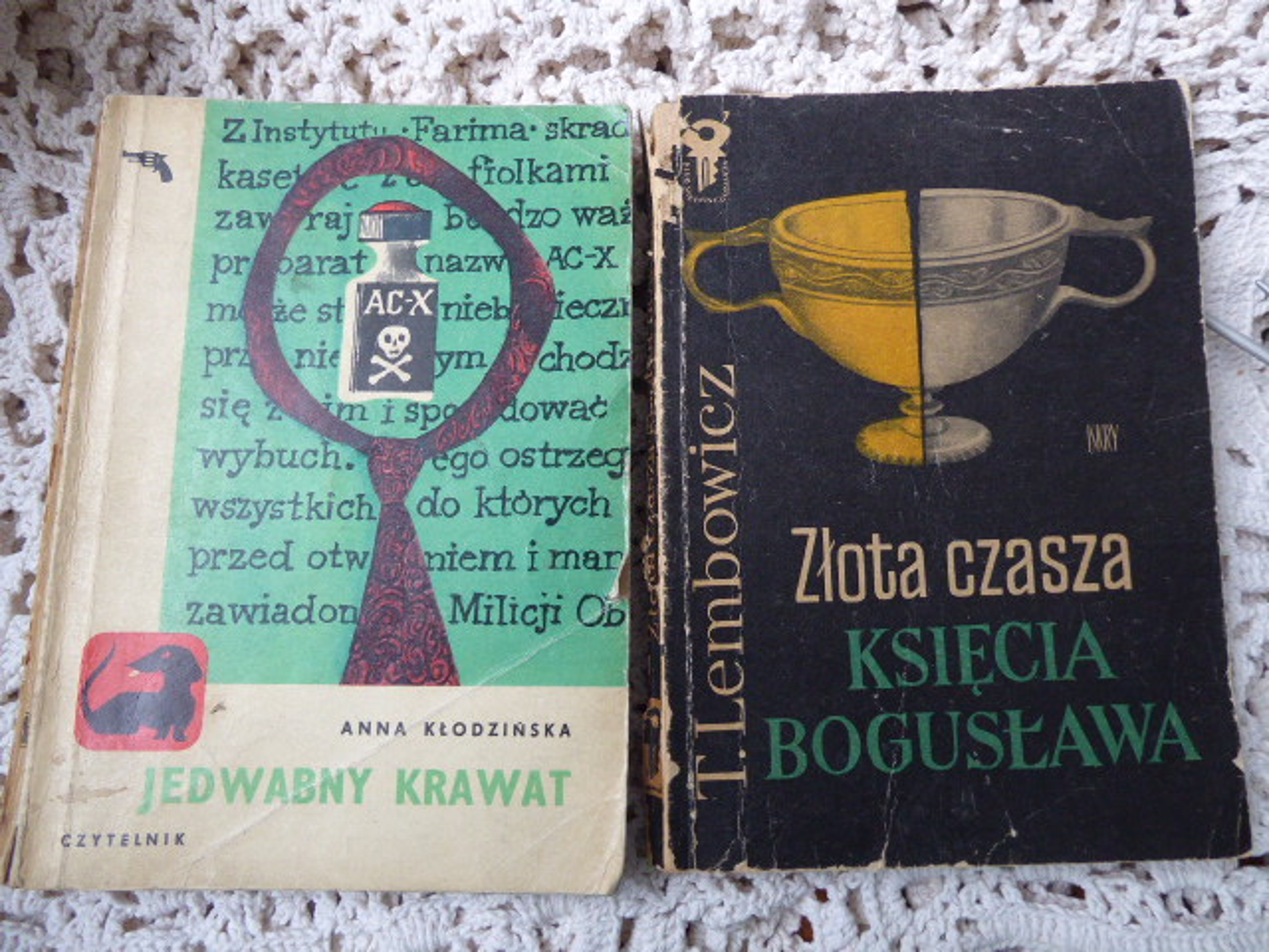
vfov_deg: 56.8
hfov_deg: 71.6
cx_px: 634
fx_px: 880
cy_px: 476
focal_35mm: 24
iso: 320
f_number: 3.3
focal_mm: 4.3
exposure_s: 1/60
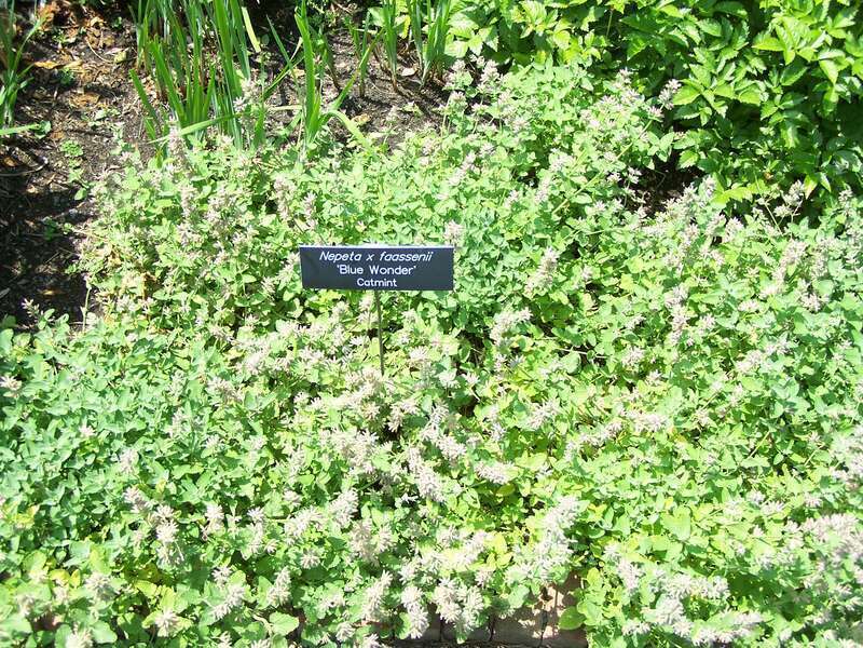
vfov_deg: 30.3
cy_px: 324
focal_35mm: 48
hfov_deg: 39.7
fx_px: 1197
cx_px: 432
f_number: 3
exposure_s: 1/350
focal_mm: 8
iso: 80
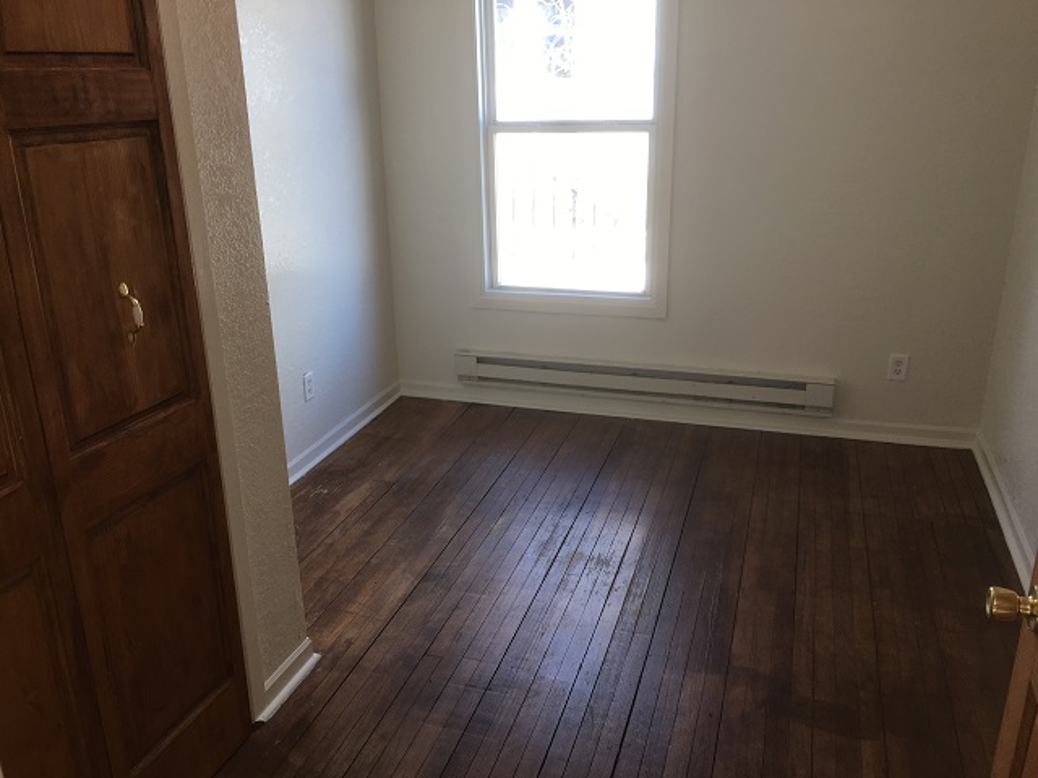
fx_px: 870
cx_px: 519
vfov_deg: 48.2
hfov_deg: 61.7
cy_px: 389
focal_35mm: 29
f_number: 2.2
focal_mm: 4.15
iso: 25
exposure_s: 1/60
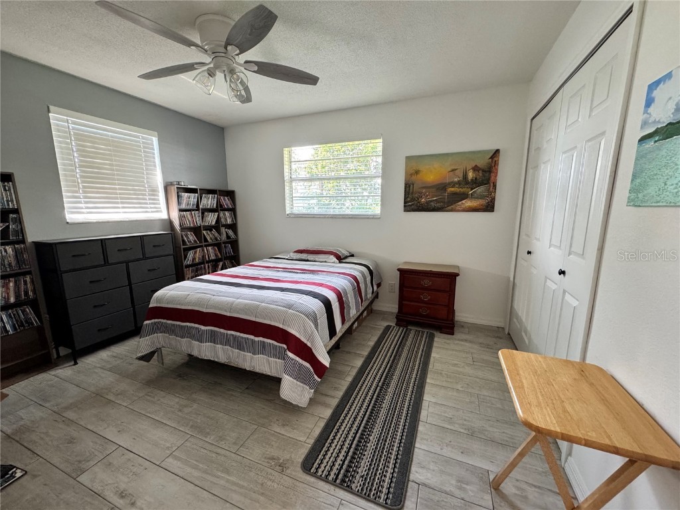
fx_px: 275
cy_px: 255
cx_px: 340
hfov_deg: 102.1
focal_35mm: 14
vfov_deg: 85.7
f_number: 2.2
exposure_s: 1/120
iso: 320
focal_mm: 2.22
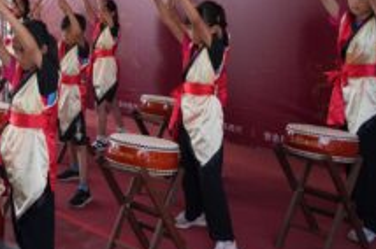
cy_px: 16
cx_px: 12
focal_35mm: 59
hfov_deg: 31.7
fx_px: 615
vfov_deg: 22.3
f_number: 4
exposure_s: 1/500
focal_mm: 30
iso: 400
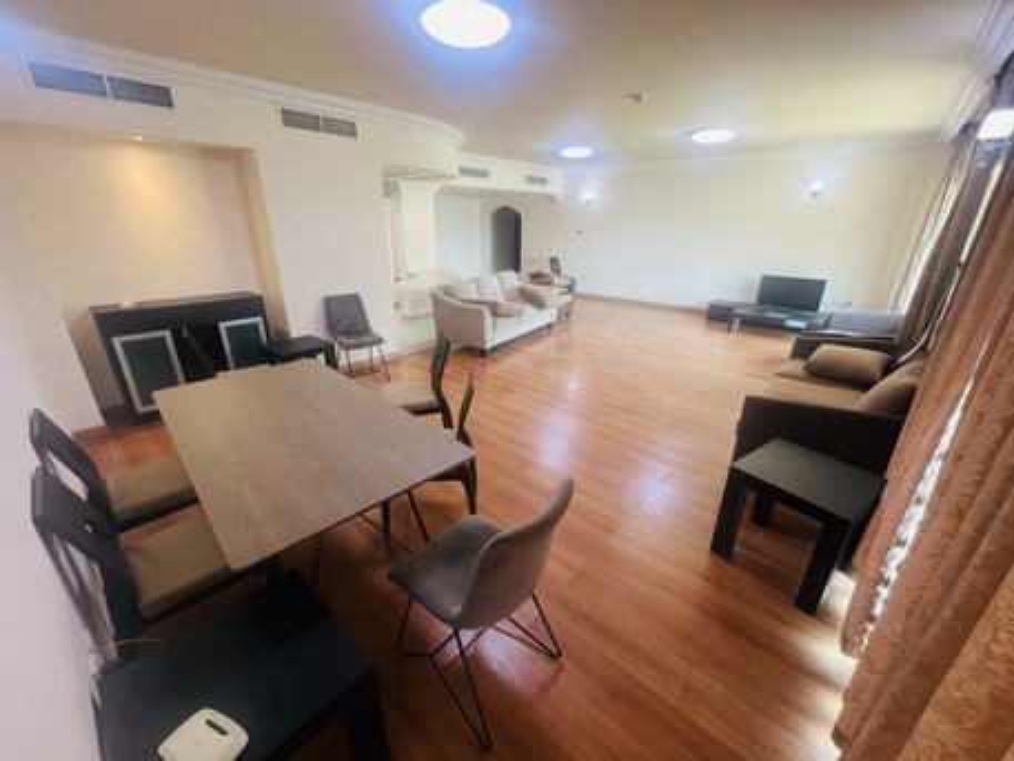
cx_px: 507
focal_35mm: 13
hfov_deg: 106.2
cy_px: 380
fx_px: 381
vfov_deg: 89.9
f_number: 1.8
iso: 125
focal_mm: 1.57
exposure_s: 1/50
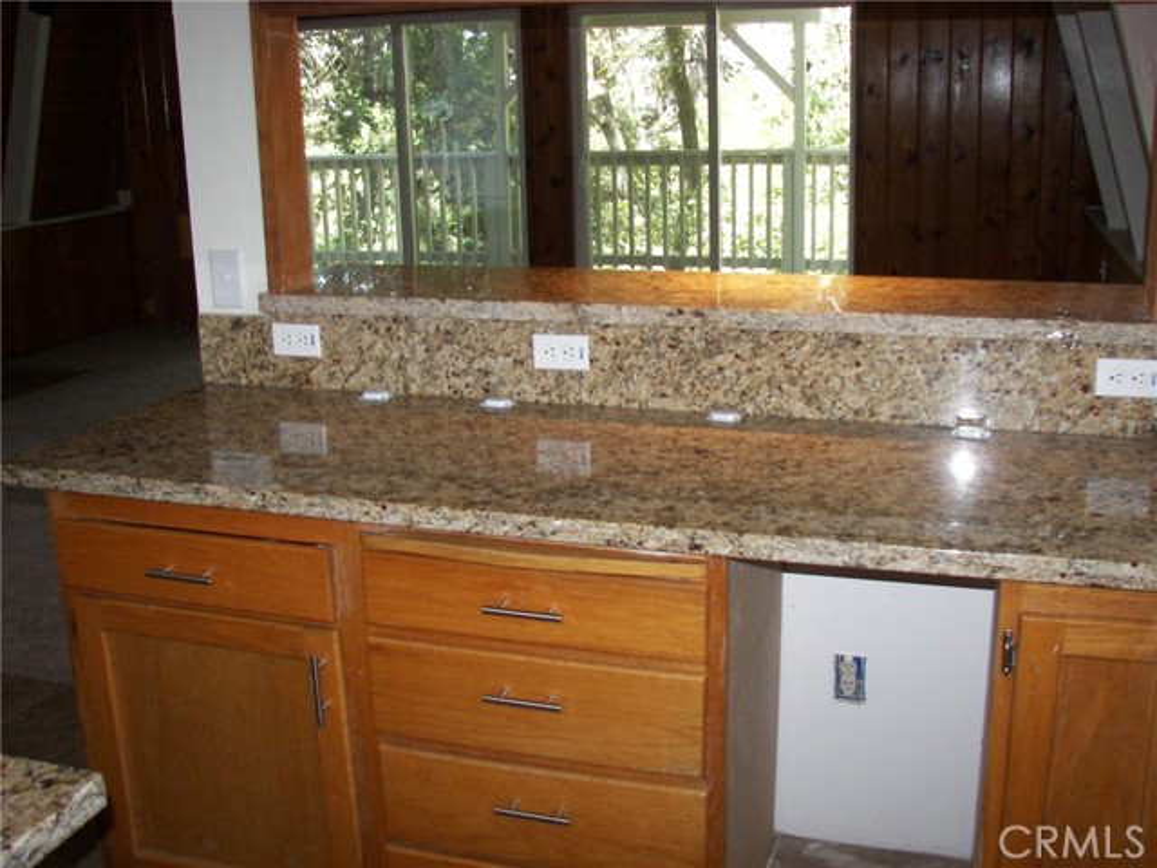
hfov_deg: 51.4
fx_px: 1203
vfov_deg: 39.7
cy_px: 434
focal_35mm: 36
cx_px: 578
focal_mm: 6
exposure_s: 1/30
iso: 100
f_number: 2.8
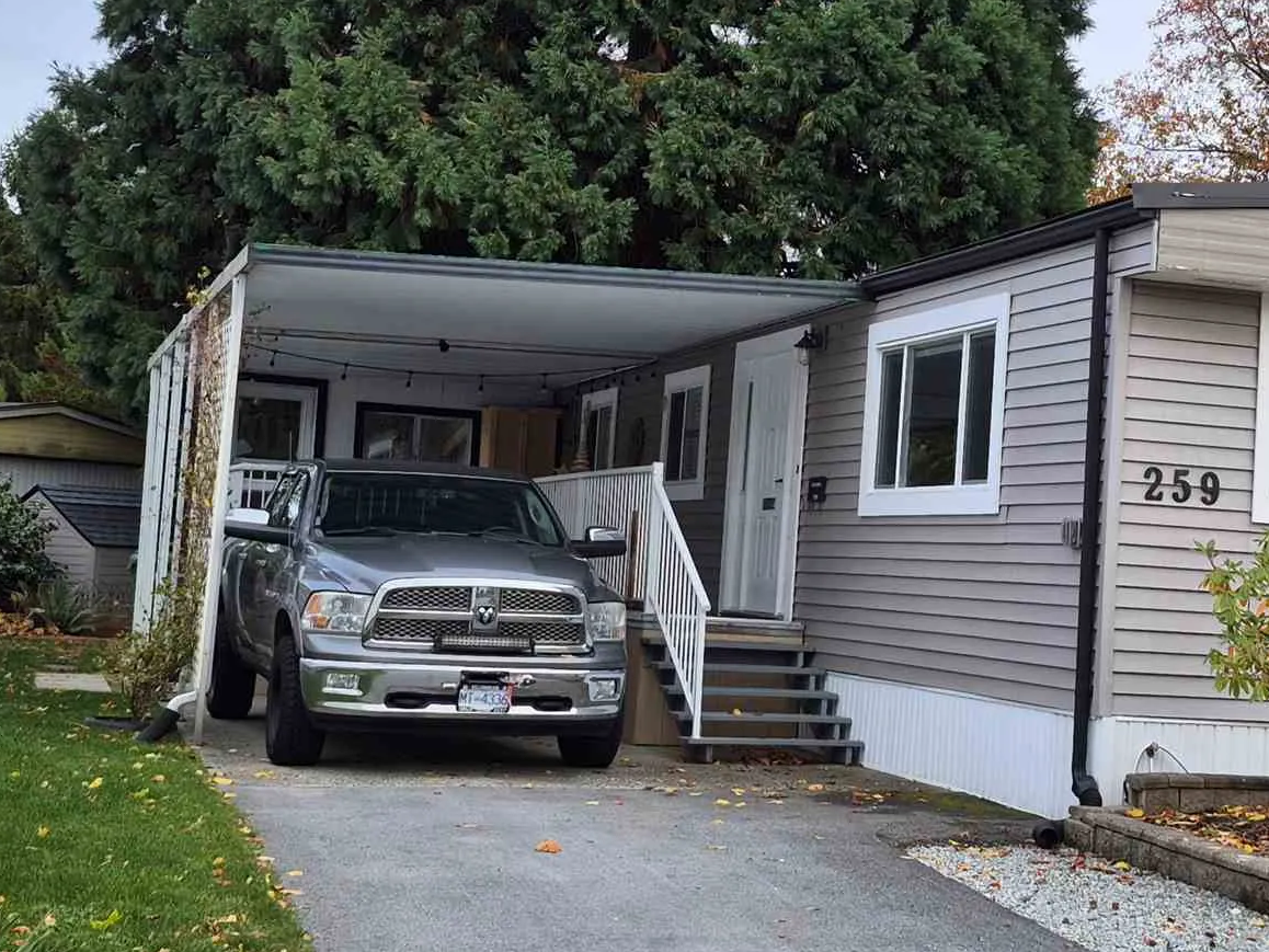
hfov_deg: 31.5
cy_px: 402
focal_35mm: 61
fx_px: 2237
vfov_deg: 24.0
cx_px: 826
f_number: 1.8
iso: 32
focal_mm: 5.4
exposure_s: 1/180
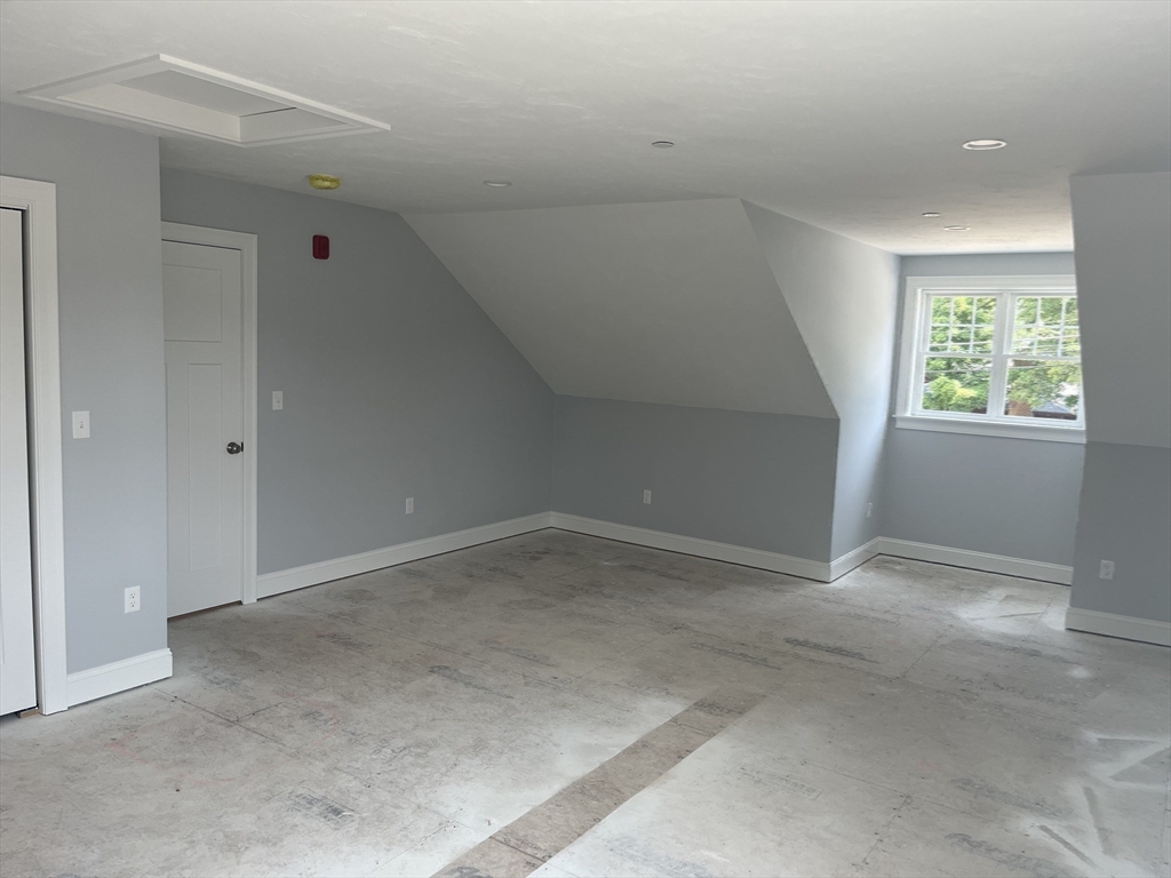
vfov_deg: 53.1
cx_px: 586
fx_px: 880
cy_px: 439
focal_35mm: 26
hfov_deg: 67.3
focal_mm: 5.1
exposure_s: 1/122
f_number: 1.6
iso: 40
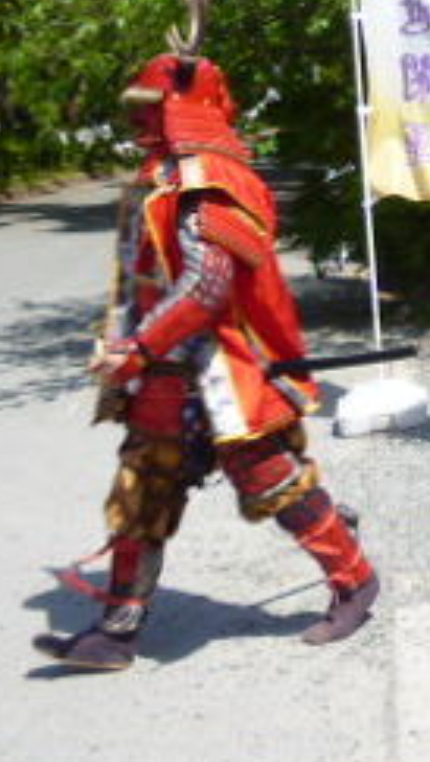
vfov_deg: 29.0
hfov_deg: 14.8
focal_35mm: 70
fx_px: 1416
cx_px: 797
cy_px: 89
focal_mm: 4.3
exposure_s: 1/125
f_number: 8
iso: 100
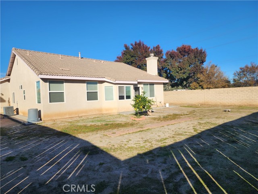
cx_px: 129
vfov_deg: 58.9
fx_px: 171
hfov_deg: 73.9
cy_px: 97
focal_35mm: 23
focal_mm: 6.4
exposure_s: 1/1279
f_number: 1.8
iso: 12
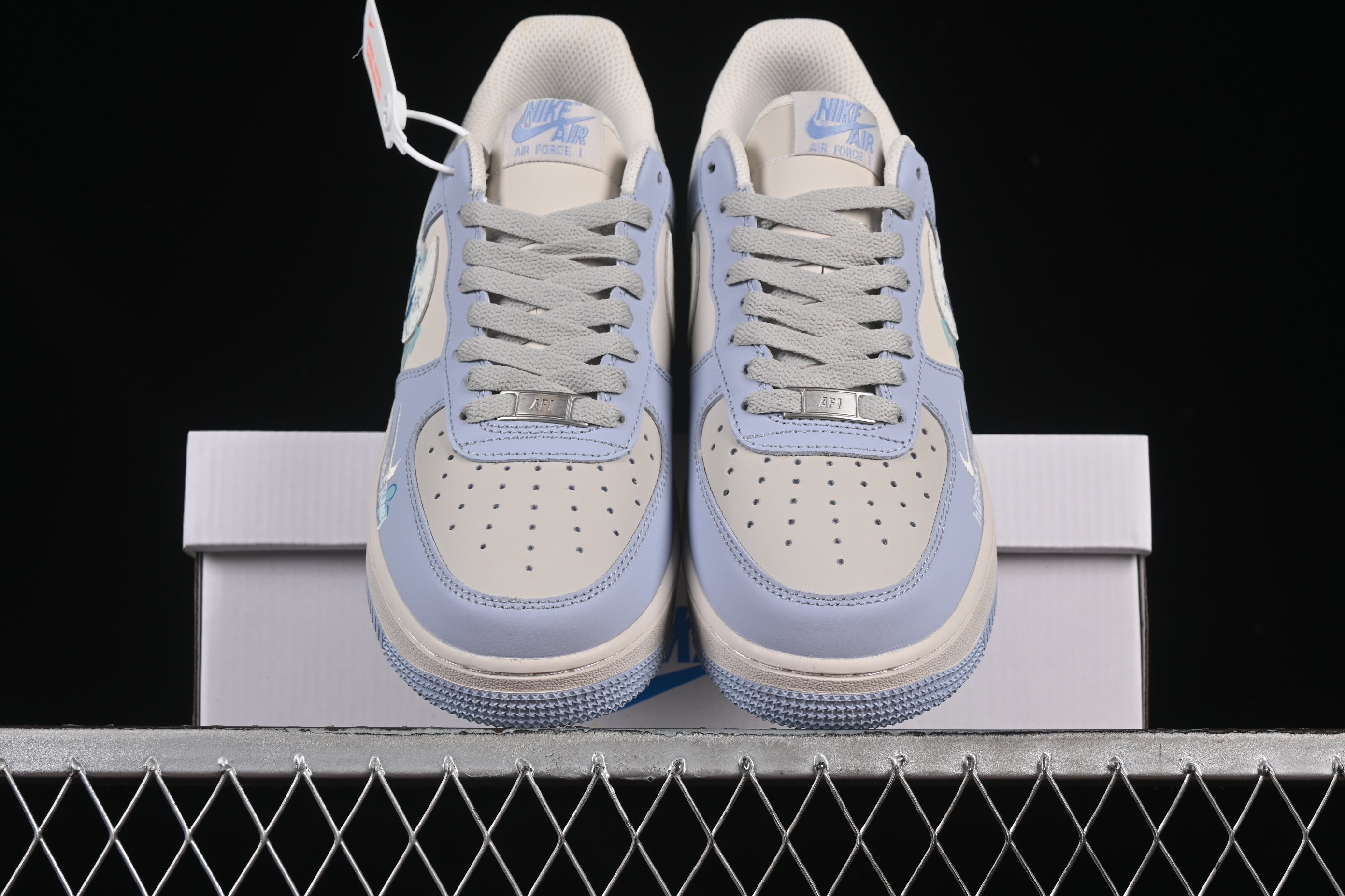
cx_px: 672
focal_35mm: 75
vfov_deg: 18.2
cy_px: 448
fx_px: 2802
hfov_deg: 27.0
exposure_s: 1/80
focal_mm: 50
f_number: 8
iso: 160
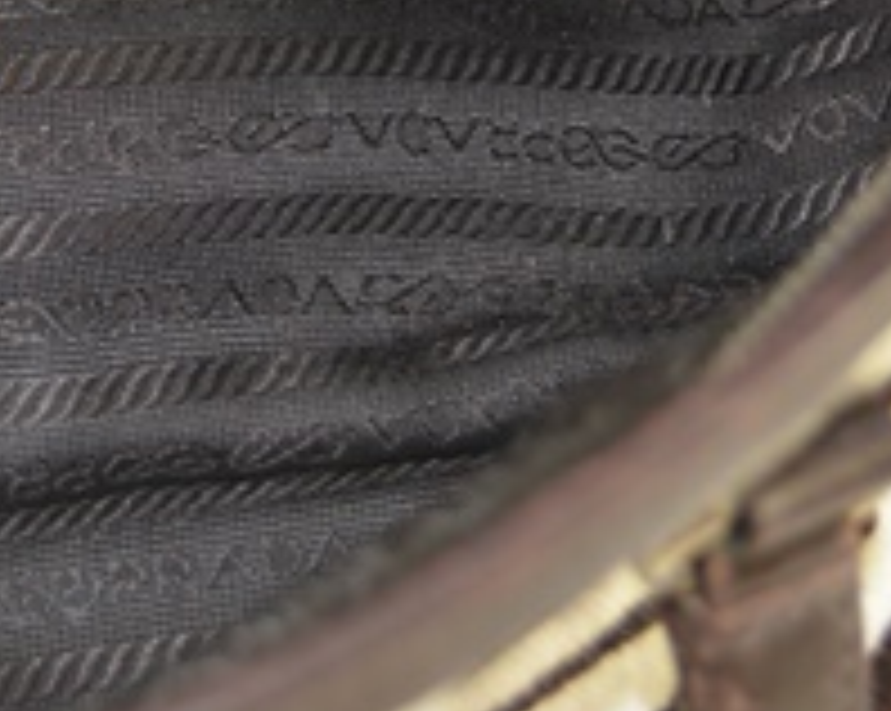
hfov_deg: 14.6
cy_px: -166
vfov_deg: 11.8
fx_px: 3372
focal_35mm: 128
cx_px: -122
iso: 640
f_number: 4.5
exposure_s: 1/60
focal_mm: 30
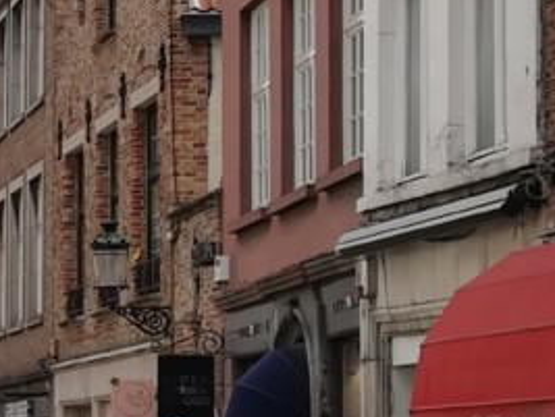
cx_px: -306
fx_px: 2537
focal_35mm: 158
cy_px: 259
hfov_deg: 11.9
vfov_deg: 9.4
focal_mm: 3.83
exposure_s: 1/1105
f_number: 2.2
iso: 50
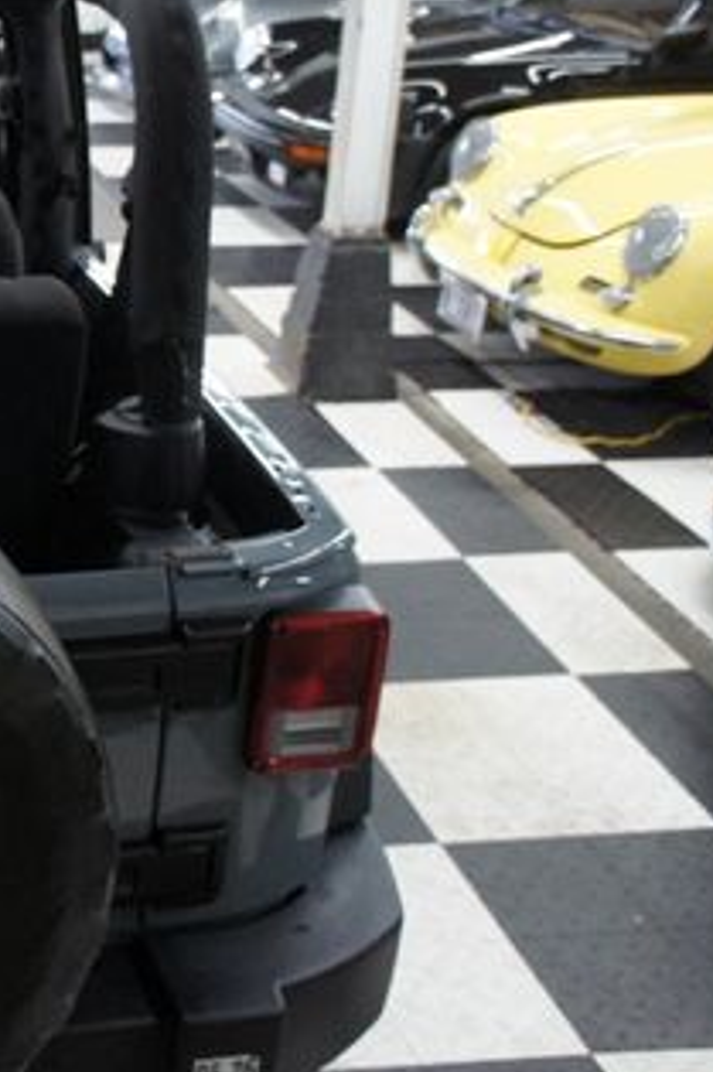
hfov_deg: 21.1
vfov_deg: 36.0
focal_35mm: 55
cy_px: 382
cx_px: -331
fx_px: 1636
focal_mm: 18
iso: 1600
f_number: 3.5
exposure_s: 1/125
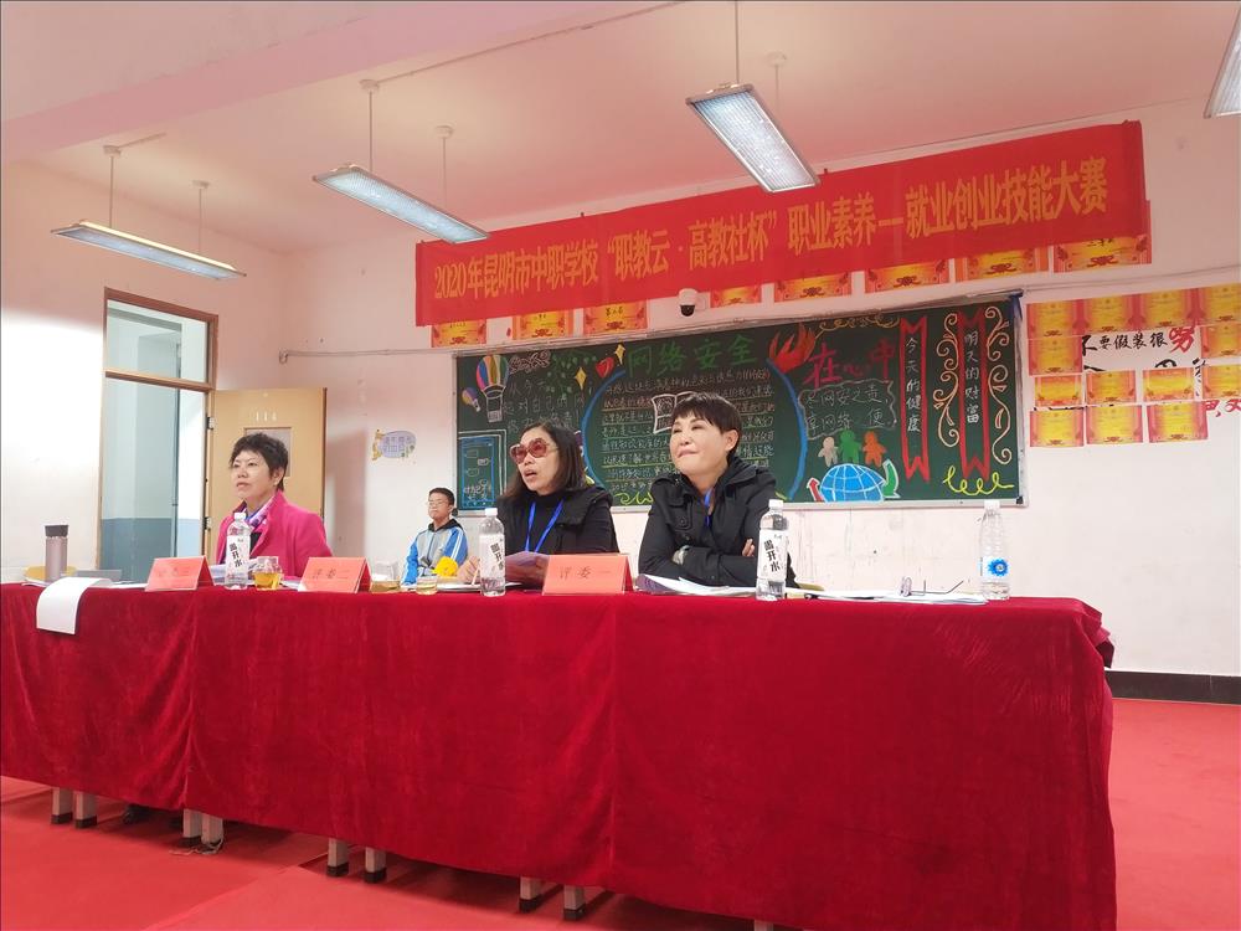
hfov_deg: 56.8
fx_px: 1147
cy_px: 466
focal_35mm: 32
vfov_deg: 44.2
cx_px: 620
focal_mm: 4.5
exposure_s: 1/25
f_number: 2
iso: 431
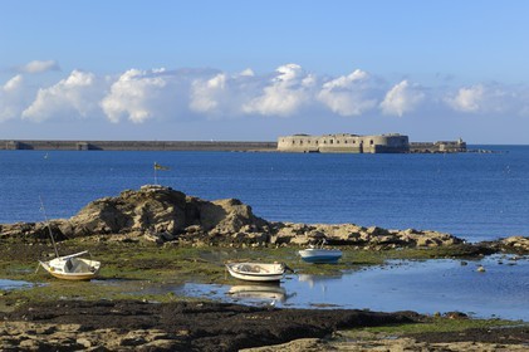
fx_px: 1542
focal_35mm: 105
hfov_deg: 19.5
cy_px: 176
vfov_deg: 13.0
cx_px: 264
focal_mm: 70
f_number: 8
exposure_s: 1/160
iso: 100
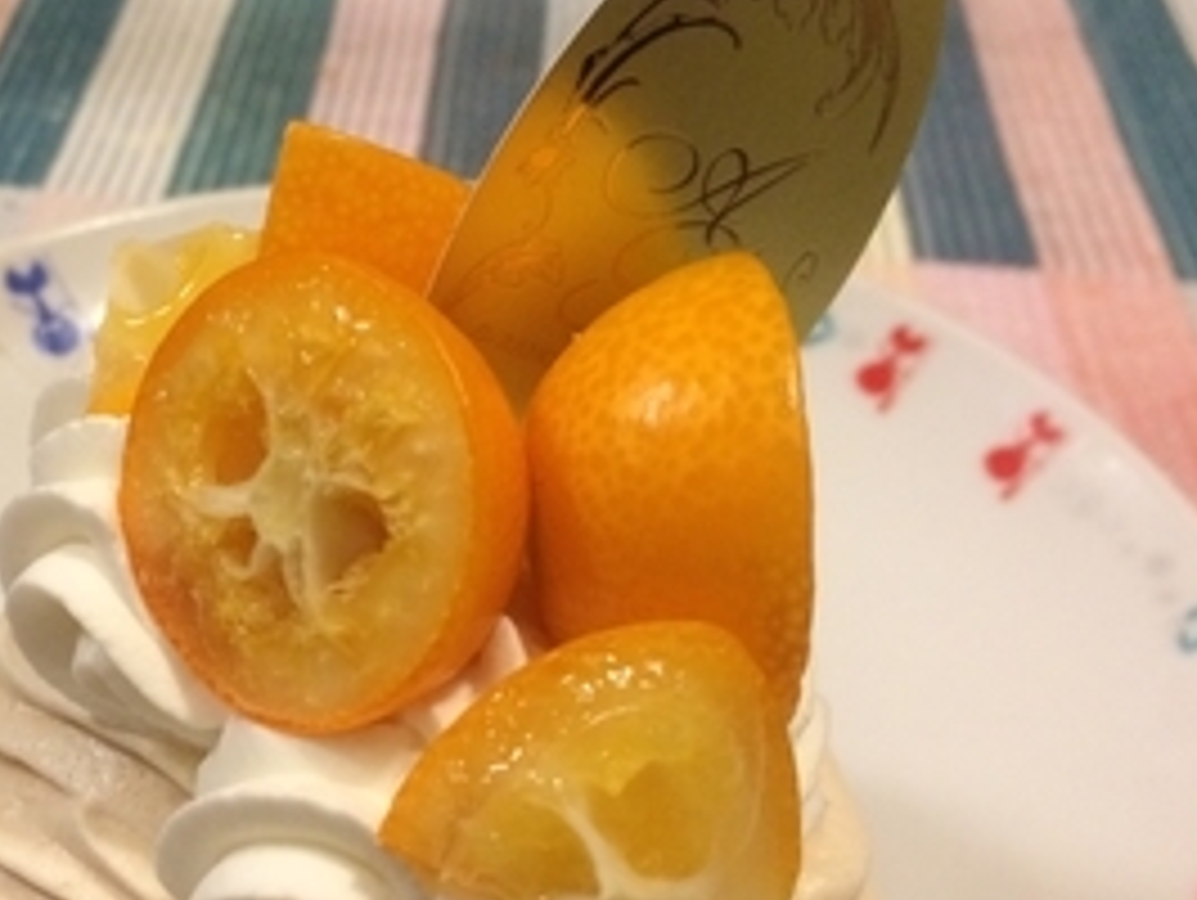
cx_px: 364
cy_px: 554
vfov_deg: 29.6
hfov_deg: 38.3
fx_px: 1696
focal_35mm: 49
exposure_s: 1/33
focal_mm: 4.15
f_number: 2.2
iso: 250
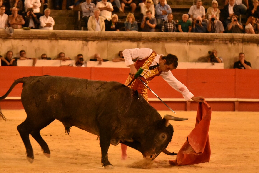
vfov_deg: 6.7
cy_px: 97
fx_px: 1482
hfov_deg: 10.0
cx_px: 124
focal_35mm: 206
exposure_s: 1/500
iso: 12800
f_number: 5.6
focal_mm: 145
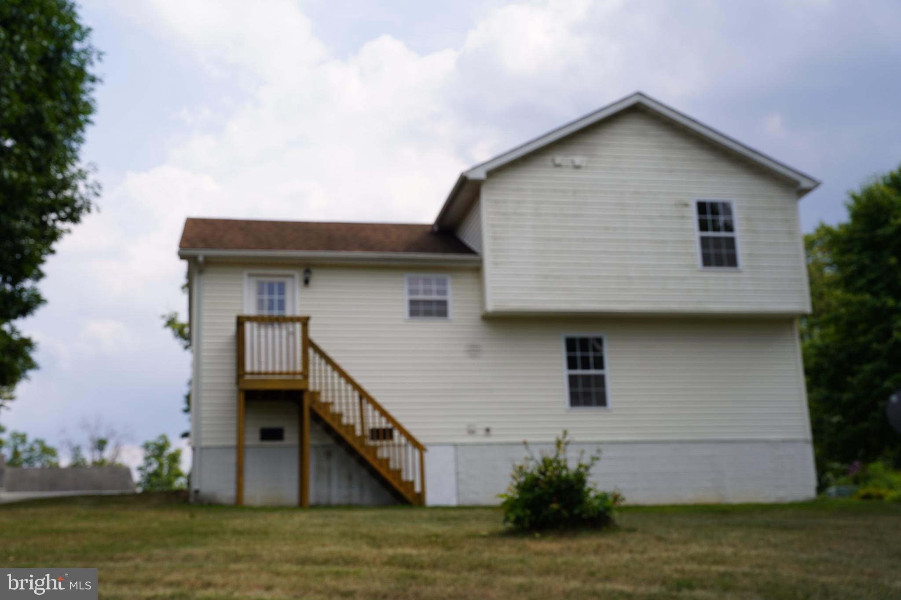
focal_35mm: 46
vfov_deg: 29.4
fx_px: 1144
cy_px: 300
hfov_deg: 43.0
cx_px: 450
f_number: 5
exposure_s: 1/500
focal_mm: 45.7
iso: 100
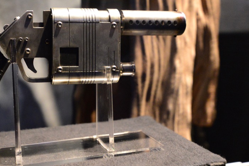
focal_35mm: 40
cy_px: 67
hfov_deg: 47.5
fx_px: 277
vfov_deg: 33.4
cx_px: 81
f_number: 4.5
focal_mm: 28
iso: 6400
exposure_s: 1/80
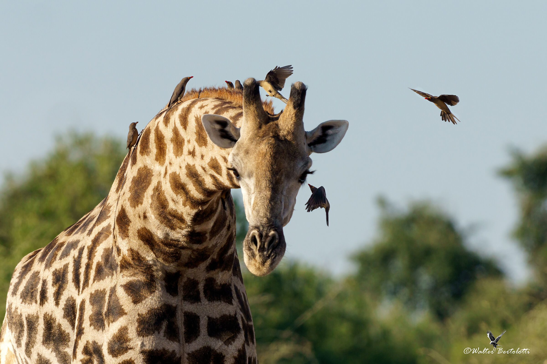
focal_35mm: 560
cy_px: 182
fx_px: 8508
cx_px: 274
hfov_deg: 3.7
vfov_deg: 2.5
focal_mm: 560
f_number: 8
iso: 1000
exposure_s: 1/2500
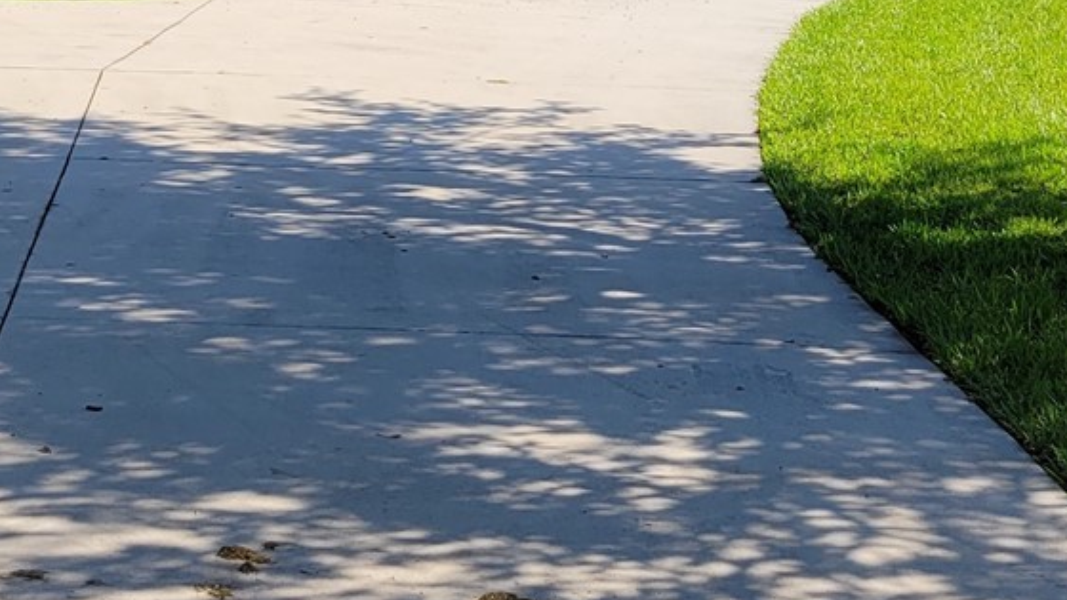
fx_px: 2292
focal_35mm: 81
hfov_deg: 25.7
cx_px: 211
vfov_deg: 14.0
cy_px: -291
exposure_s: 1/1681
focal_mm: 5.4
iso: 40
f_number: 1.8
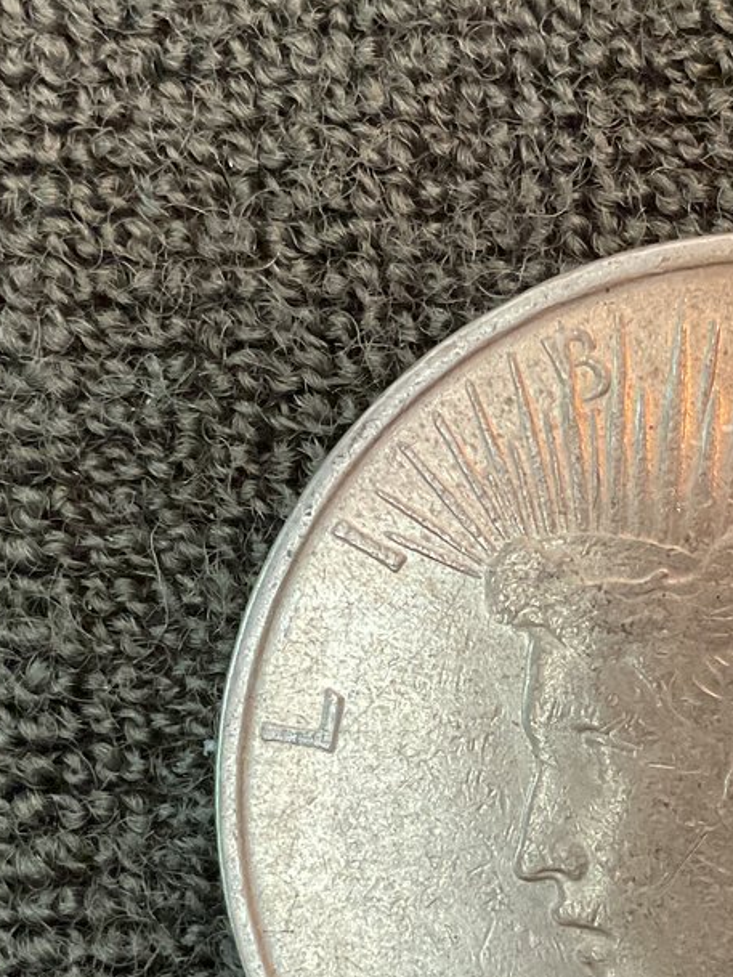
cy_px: 718
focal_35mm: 72
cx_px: 731
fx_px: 2032
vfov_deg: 26.7
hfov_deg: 19.8
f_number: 1.8
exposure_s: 1/30
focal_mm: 3
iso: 400
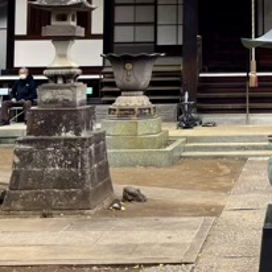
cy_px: -2
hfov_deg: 21.3
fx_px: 693
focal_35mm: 78
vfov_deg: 21.4
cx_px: 279
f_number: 1.6
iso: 64
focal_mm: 5.96
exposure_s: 1/121
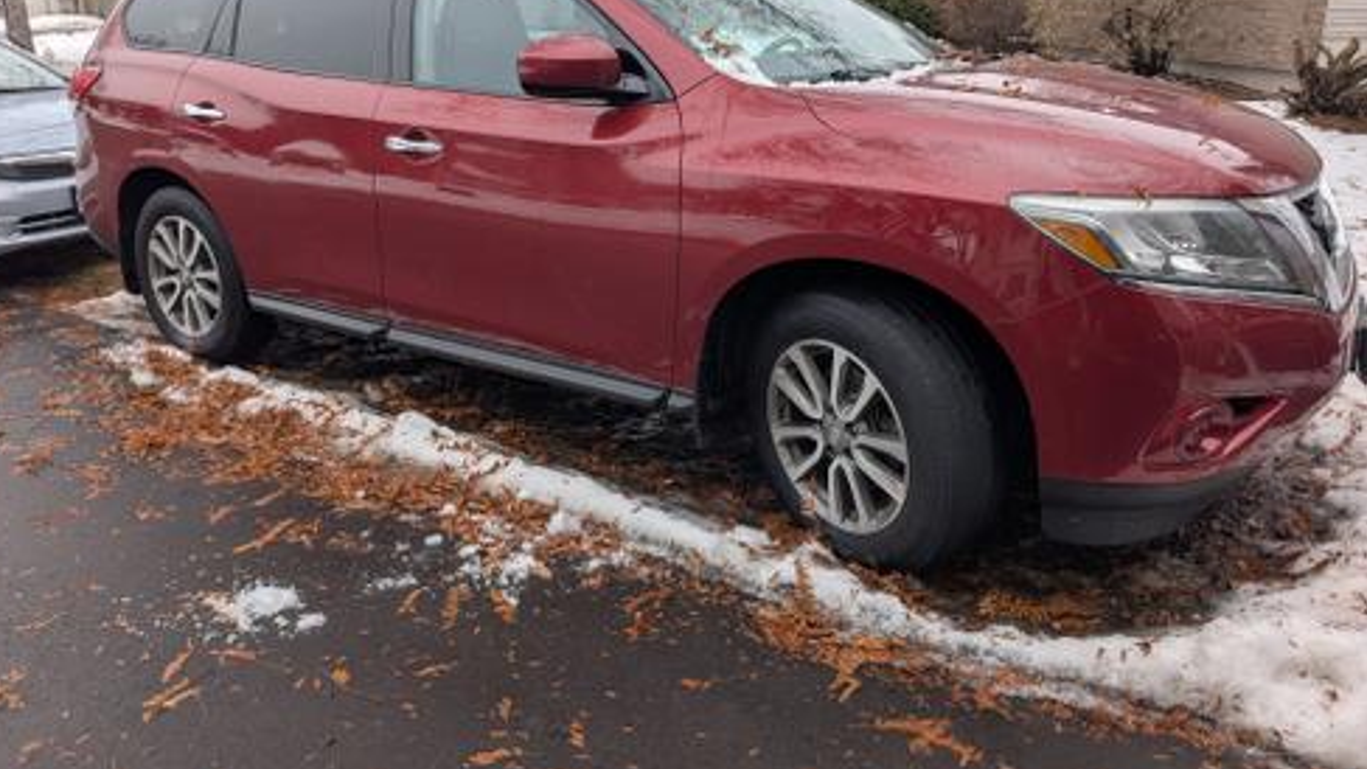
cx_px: 668
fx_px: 979
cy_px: 267
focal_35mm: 27
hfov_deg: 69.8
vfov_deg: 42.4
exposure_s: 1/92.2
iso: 24
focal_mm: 6.9
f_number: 1.68
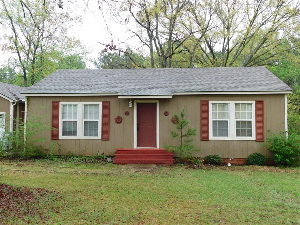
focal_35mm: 36
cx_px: 150
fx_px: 312
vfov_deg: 39.7
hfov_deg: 51.4
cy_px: 112
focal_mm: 6.3
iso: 125
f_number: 3.5
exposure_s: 1/100
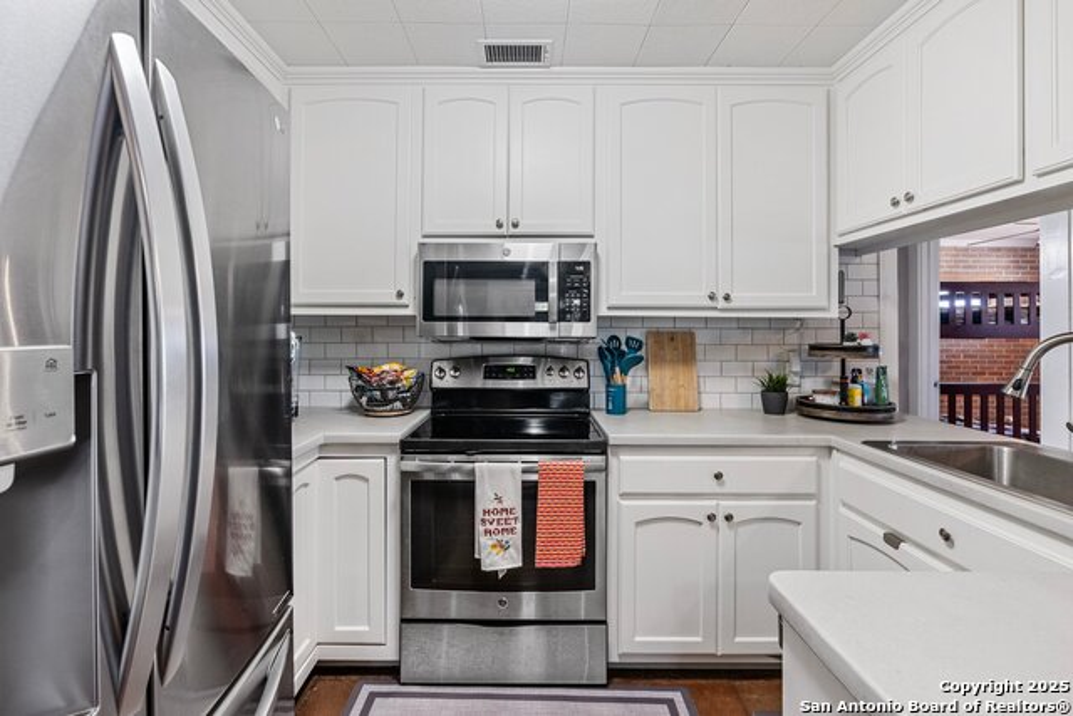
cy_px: 358
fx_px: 477
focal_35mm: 16
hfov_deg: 96.7
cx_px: 536
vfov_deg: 73.8
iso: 640
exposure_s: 1/5
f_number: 9
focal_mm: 16
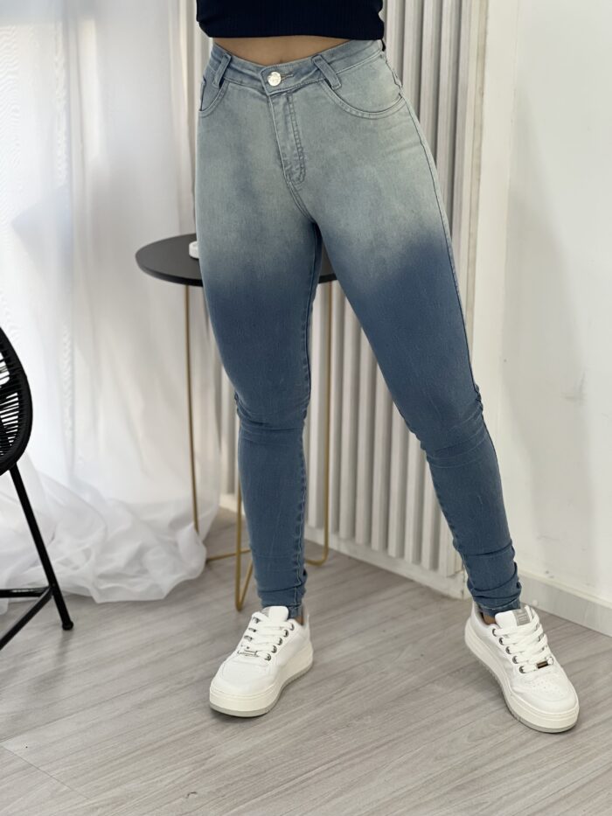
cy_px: 408
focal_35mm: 77
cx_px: 306
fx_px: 1815
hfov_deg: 19.1
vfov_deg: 25.3
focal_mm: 9
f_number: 2.8
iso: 80
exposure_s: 1/120
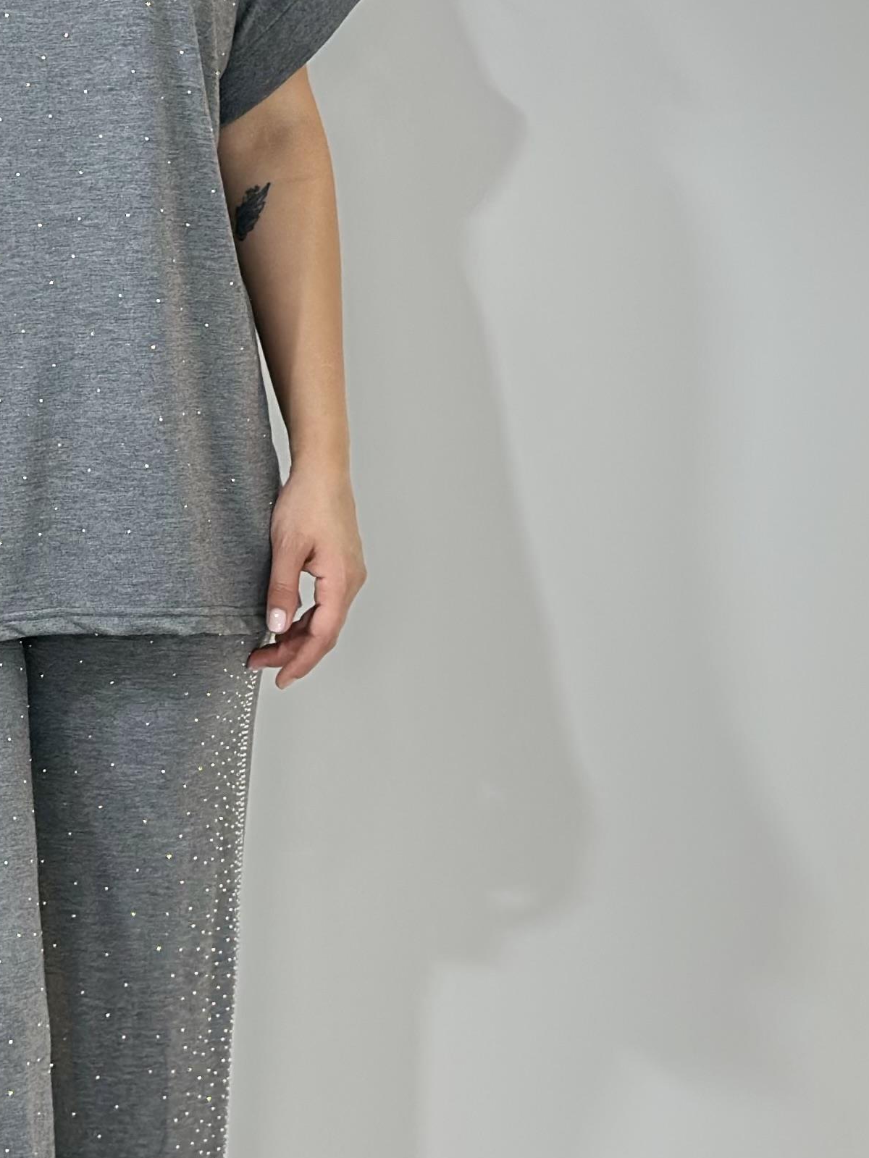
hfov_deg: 12.2
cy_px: 601
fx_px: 4048
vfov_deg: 16.3
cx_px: 78
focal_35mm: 121
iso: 64
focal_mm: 6.86
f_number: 1.78
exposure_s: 1/100
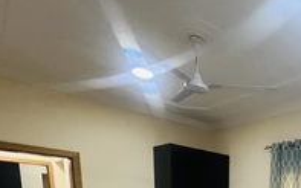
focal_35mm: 32
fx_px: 262
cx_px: 296
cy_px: 258
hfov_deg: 49.6
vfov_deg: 29.6
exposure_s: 1/60
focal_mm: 1.57
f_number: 1.8
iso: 320
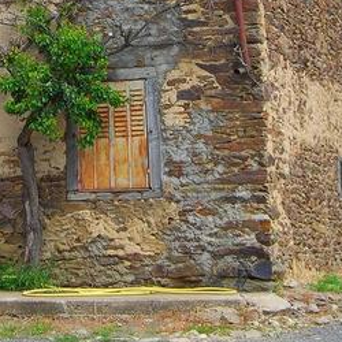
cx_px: 64
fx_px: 1185
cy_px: -5
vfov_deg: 16.1
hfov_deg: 16.3
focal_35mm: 106
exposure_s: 1/200
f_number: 7.1
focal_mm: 26
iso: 200
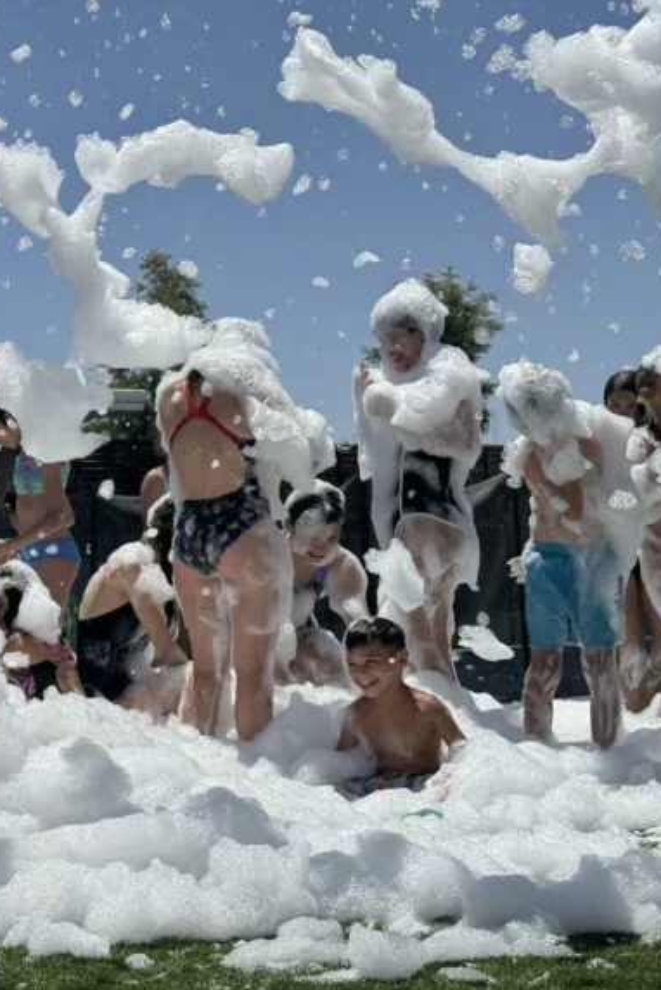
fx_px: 1843
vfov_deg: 30.1
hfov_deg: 19.8
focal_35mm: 67
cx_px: 33
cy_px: 497
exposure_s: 1/12500
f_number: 1.78
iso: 80
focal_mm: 6.76
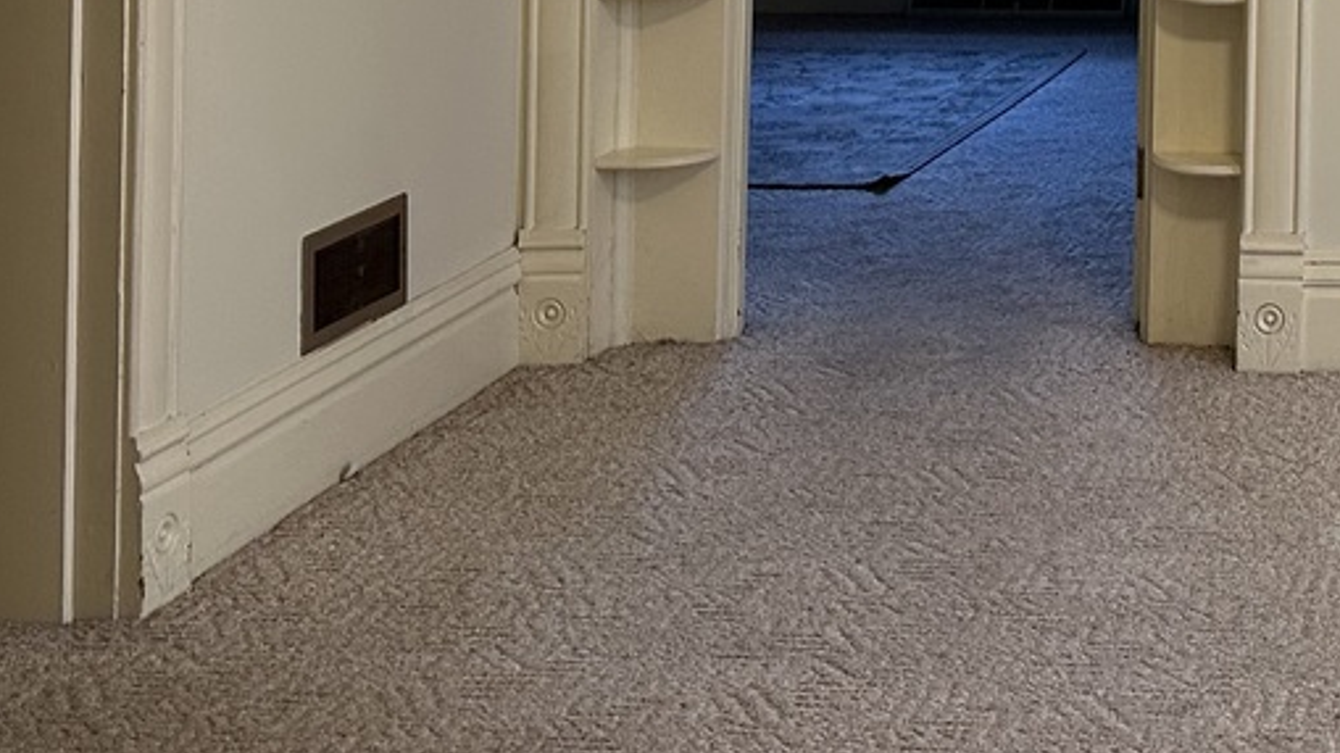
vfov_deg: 15.1
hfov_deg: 25.5
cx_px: 1627
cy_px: -384
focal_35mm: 74
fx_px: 2629
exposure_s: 1/60
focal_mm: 6.86
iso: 160
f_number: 1.78
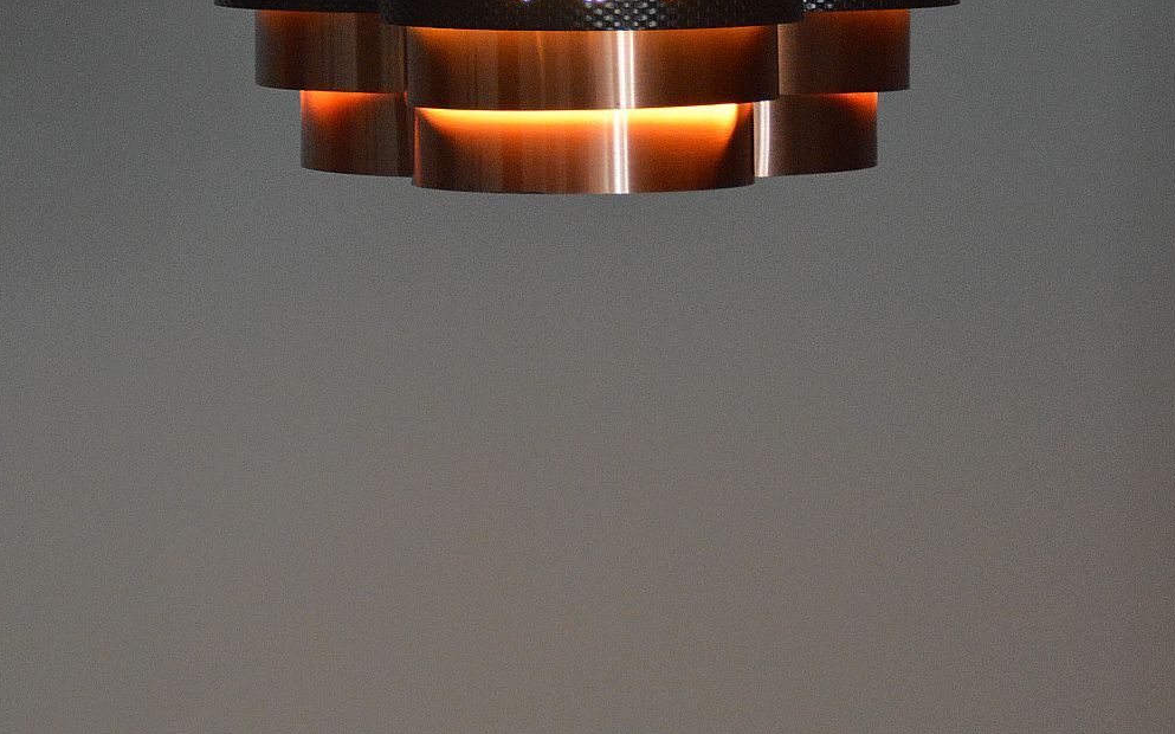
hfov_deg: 12.9
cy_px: -154
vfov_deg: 8.0
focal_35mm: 162
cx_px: 588
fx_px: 5186
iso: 3200
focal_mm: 70
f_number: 5.6
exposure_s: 1/60
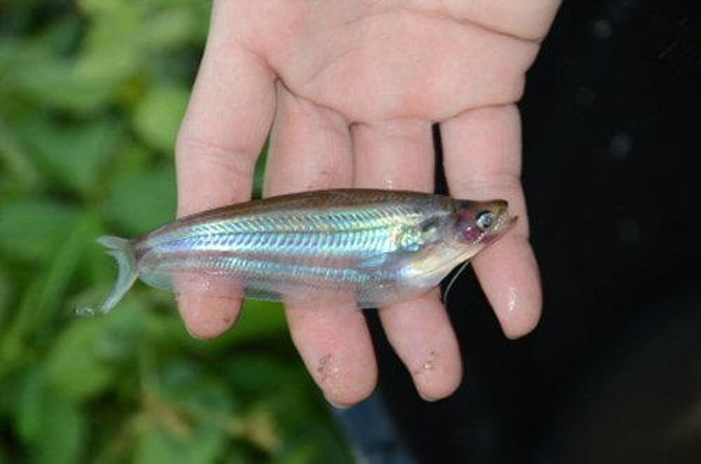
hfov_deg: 8.9
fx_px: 4517
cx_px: 350
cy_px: 232
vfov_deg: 5.9
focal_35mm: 232
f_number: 6.3
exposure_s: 1/60
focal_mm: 155
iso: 100
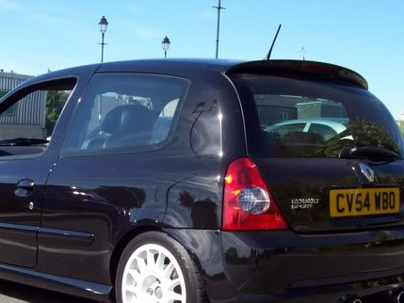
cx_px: 137
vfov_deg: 21.8
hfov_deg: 28.8
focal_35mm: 67
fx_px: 782
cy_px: 218
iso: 80
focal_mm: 6
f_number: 4.8
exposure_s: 1/316
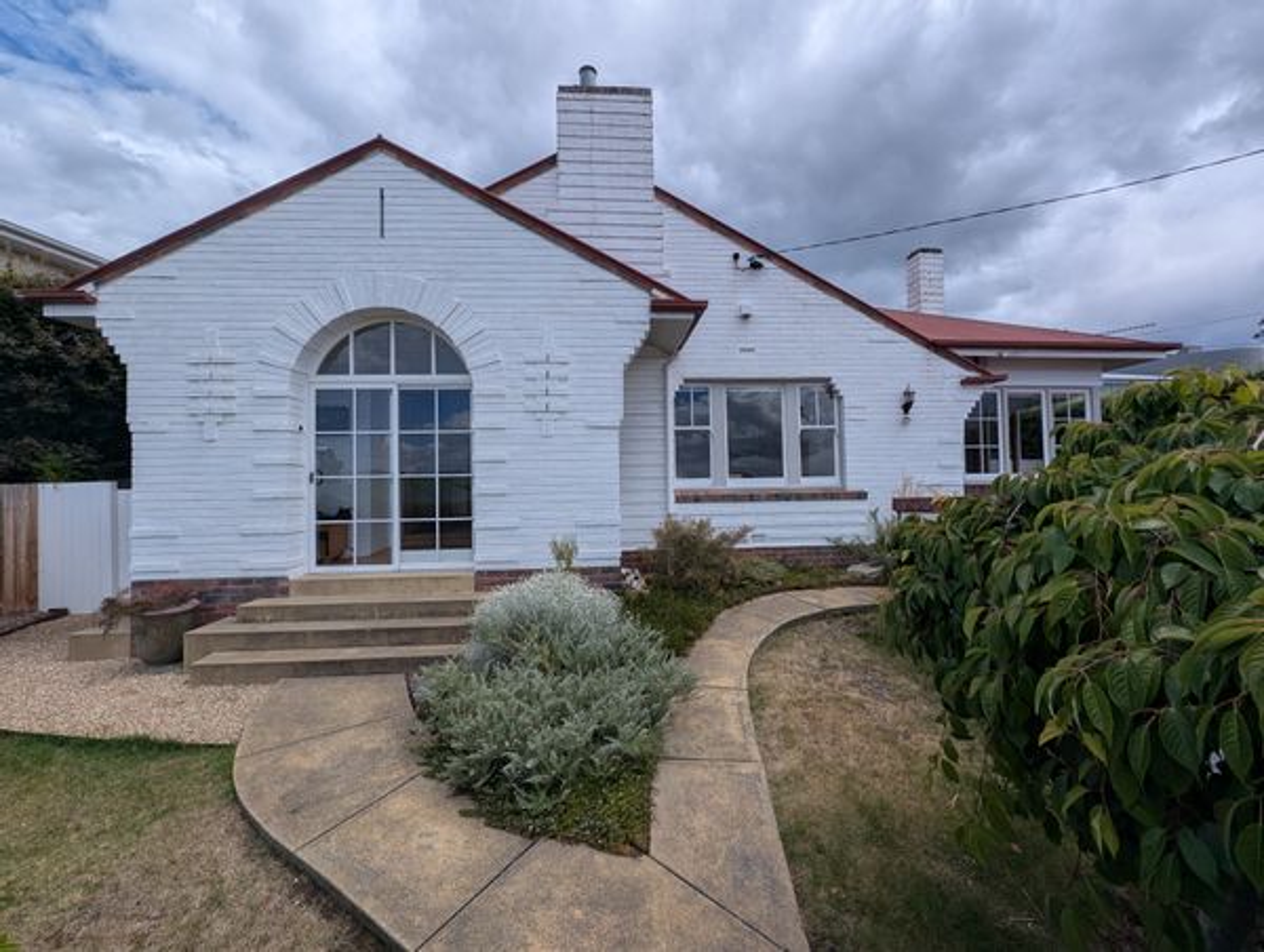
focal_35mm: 13
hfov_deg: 106.1
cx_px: 632
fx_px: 475
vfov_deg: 90.1
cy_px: 476
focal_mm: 1.95
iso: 49
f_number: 2.2
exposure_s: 1/2519
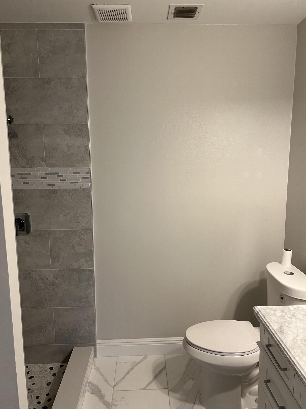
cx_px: 153
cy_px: 204
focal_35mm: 26
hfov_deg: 53.1
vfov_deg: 67.3
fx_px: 306
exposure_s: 1/60
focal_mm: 5.7
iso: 80
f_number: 1.5
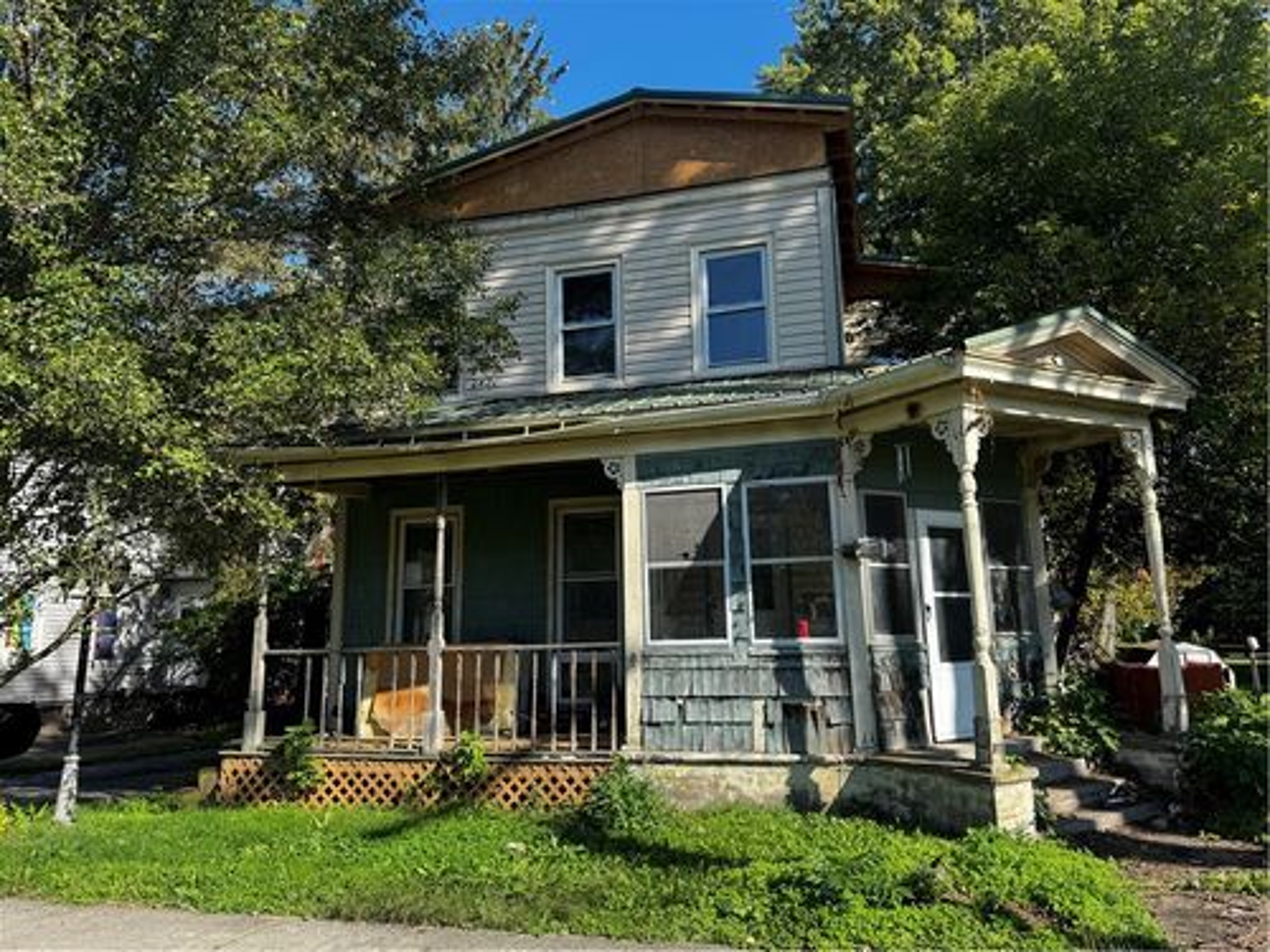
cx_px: 635
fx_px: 881
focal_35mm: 24
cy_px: 476
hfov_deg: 71.6
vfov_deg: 56.8
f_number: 1.78
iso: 80
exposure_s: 1/1597
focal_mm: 6.76
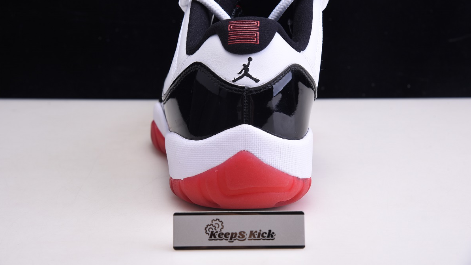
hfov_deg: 22.0
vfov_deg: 12.5
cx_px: 235
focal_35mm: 97
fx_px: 1211
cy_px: 115
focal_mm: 92
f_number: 11
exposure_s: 1/125
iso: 100
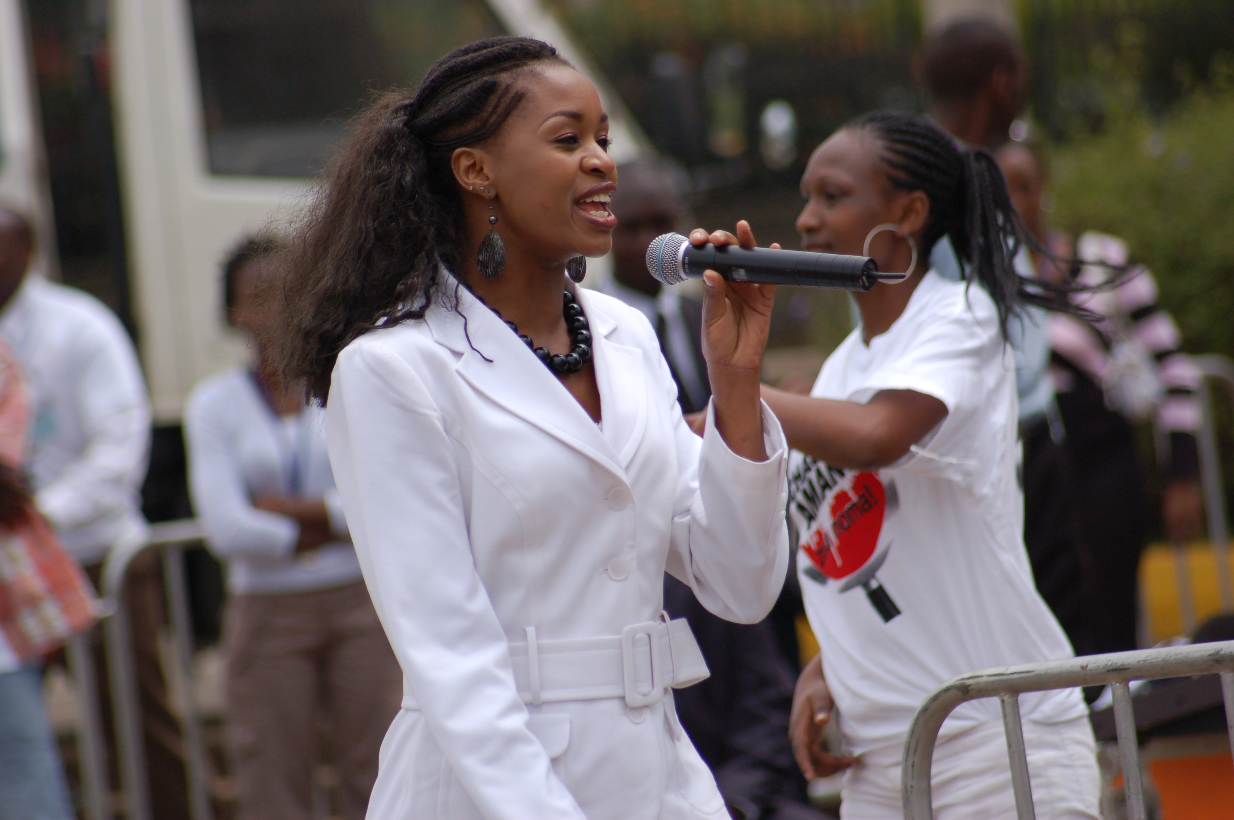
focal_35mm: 360
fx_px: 12329
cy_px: 410
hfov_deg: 5.7
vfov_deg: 3.8
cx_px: 617
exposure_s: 1/1250
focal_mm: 240
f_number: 5.3
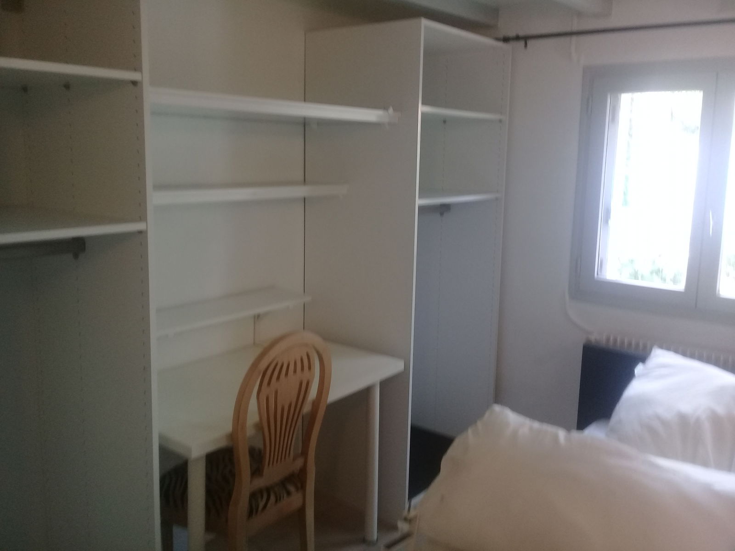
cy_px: 276
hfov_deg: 58.4
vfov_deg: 45.4
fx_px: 658
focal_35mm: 31
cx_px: 368
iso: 80
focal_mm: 3.3
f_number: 2.2
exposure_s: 1/33
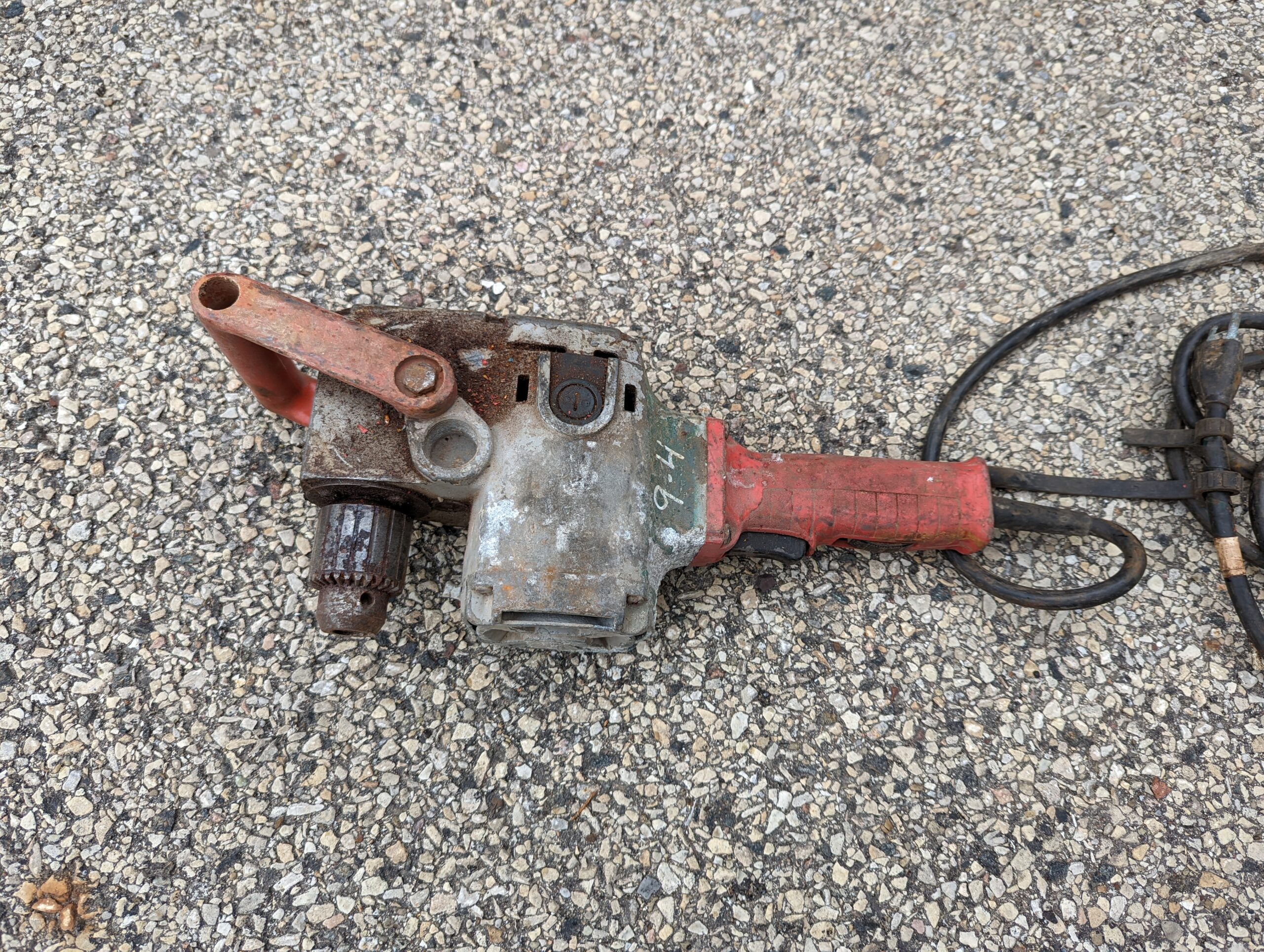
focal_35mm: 24
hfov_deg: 71.5
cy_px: 476
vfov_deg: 56.9
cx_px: 632
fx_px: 878
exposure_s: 1/569
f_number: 1.85
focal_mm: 6.81
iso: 52
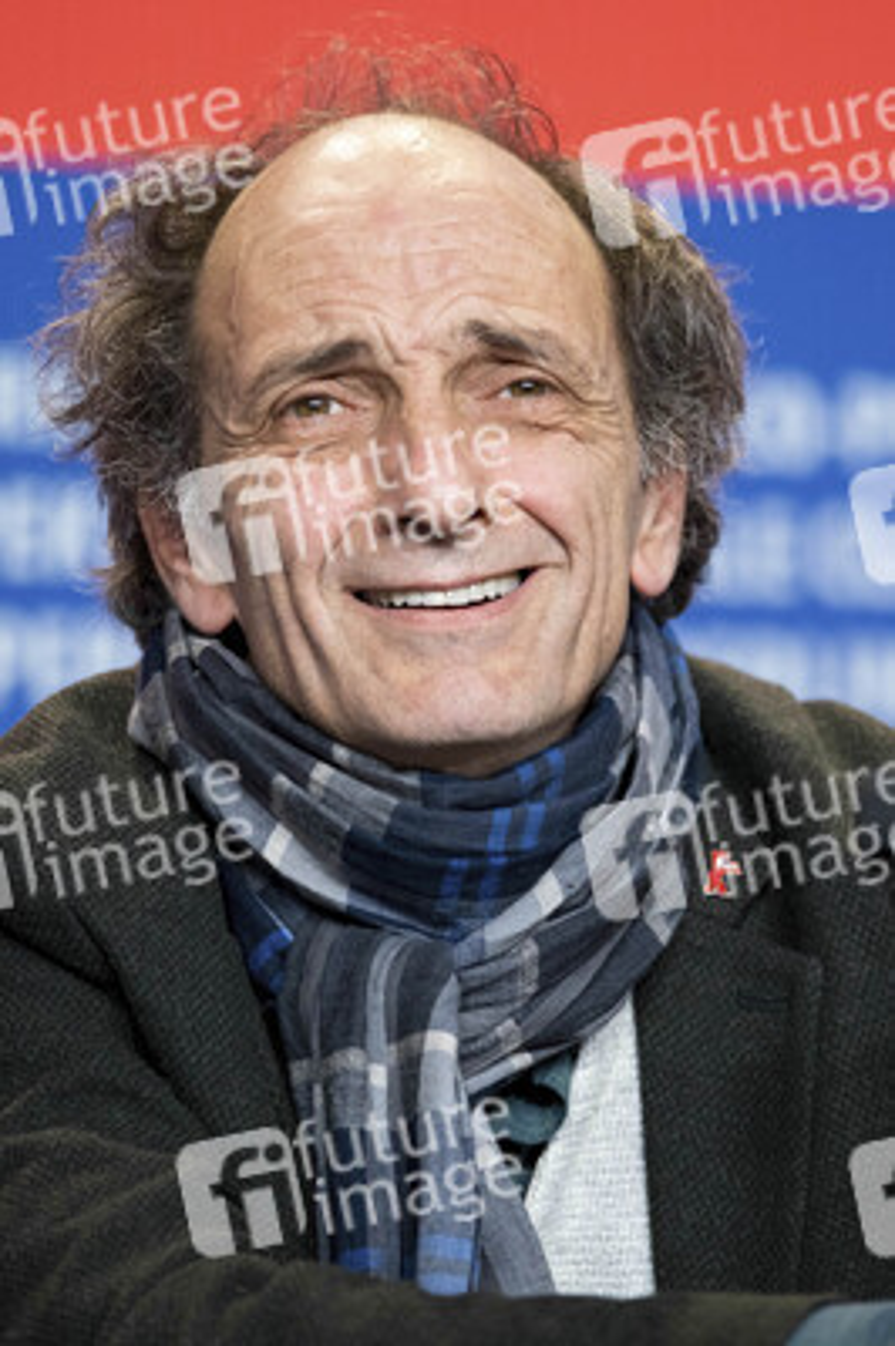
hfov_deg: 6.5
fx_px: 7844
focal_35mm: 210
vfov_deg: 9.8
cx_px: 448
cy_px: 673
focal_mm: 140
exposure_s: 1/170
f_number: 2.8
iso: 2000
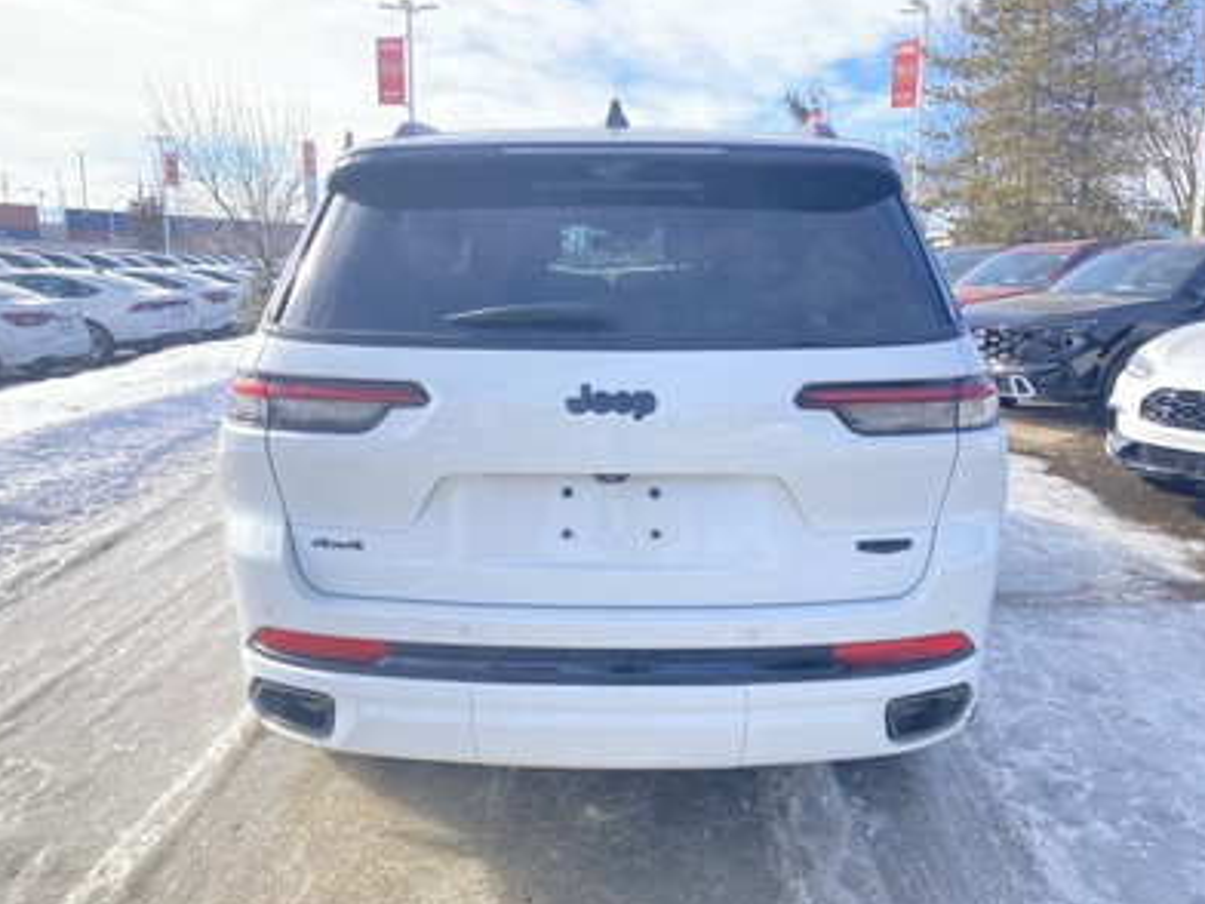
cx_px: 612
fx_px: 1044
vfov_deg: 46.8
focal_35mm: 30
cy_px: 469
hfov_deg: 60.0
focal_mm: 3.99
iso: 20
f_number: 1.8
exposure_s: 1/714
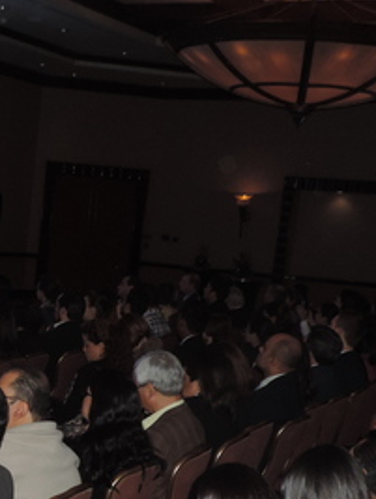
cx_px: -75
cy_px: 435
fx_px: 1141
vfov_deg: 24.1
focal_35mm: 79
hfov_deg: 17.8
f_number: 3.2
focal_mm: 5.8
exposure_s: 1/40
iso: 250
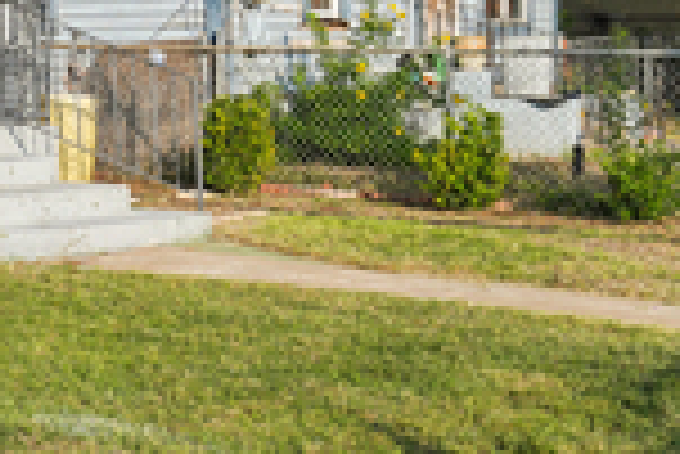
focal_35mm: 89
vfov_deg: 15.2
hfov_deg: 17.0
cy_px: 43
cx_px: -675
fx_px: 1683
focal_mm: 21
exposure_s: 1/350
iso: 200
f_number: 8
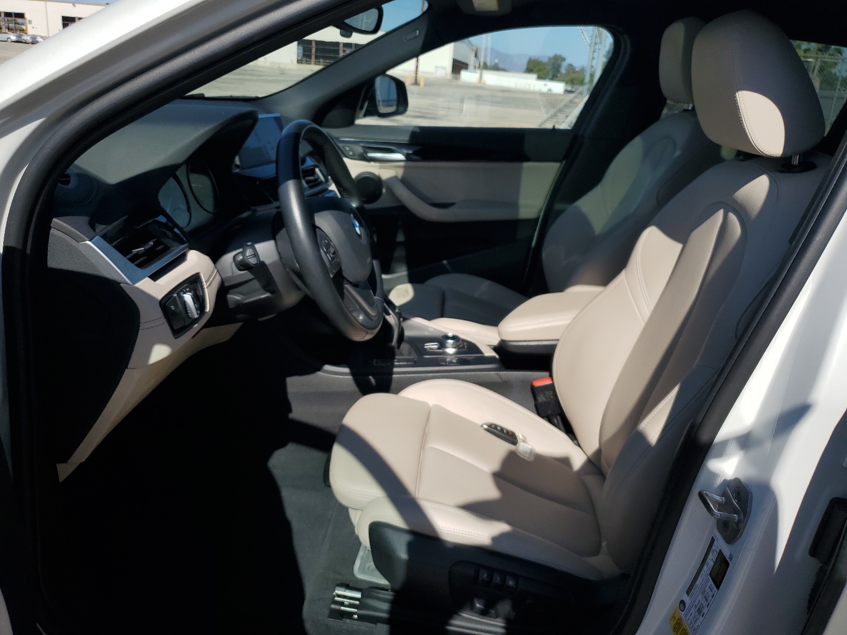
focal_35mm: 26
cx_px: 424
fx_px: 636
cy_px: 318
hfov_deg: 67.3
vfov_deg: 53.1
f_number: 1.5
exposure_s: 1/5000
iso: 50
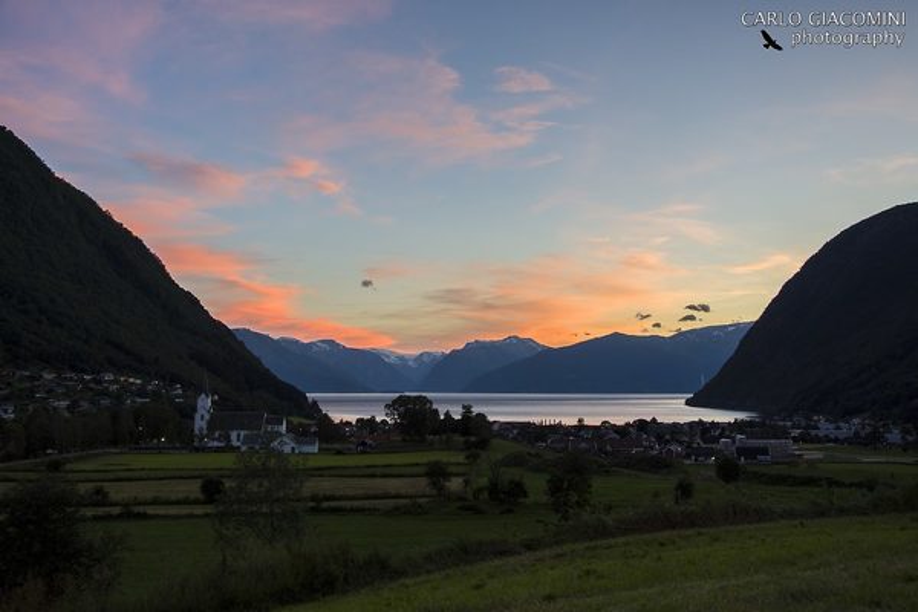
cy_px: 306
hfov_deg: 49.6
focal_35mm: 39
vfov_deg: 34.2
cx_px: 459
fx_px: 994
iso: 640
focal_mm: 26
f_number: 6.3
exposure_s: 1/40
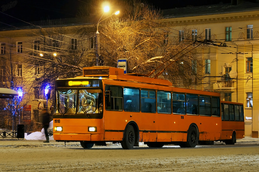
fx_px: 647
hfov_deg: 22.6
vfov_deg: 15.2
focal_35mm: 90
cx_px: 130
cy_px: 86
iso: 400
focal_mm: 60
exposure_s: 1/3
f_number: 7.1
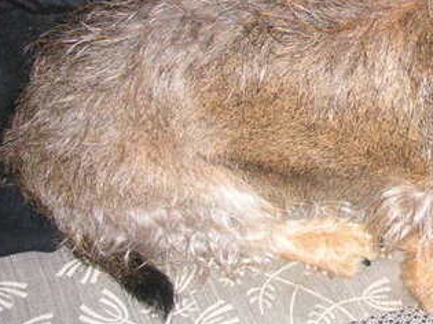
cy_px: 4
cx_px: 491
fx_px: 1175
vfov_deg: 15.4
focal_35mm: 94
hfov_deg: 19.8
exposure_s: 1/45
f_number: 2.8
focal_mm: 6.1
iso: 160
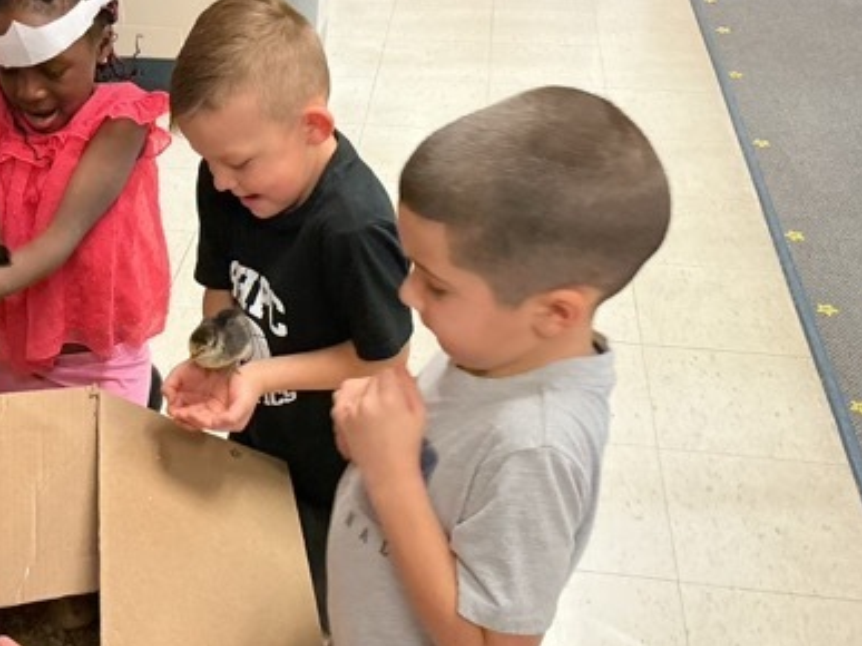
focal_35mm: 48
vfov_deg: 30.2
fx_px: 1195
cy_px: 354
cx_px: 261
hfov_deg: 39.0
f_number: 1.8
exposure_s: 1/60
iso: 160
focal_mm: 3
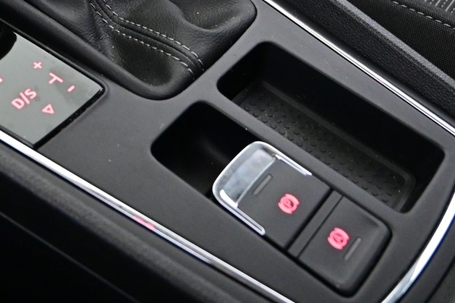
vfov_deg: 19.3
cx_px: 90
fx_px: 855
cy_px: -29
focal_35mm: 68
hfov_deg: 29.1
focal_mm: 17.5
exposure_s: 1/30
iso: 3600
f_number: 3.5
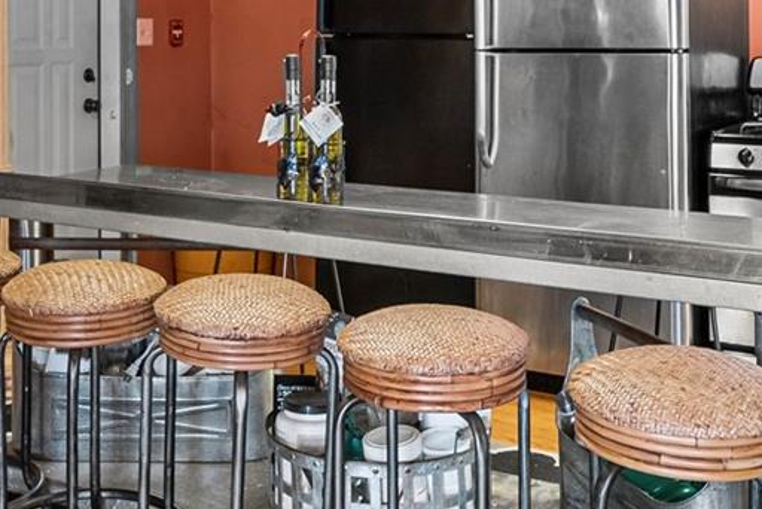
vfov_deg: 23.3
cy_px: 4
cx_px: 310
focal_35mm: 56
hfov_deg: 35.5
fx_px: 1186
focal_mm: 14
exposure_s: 5
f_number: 8
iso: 640
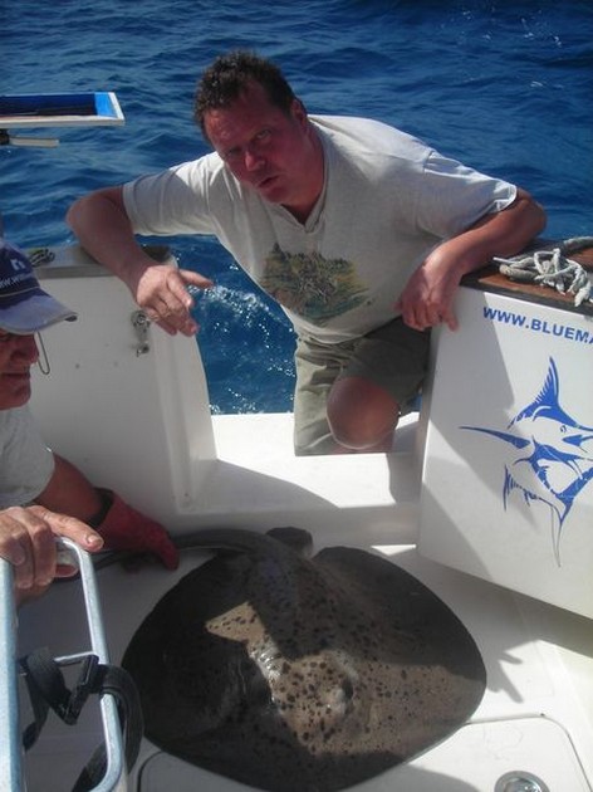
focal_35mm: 41
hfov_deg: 35.1
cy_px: 396
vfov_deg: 45.8
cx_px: 296
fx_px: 937
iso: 50
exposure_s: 1/215
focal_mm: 6.8
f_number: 6.6
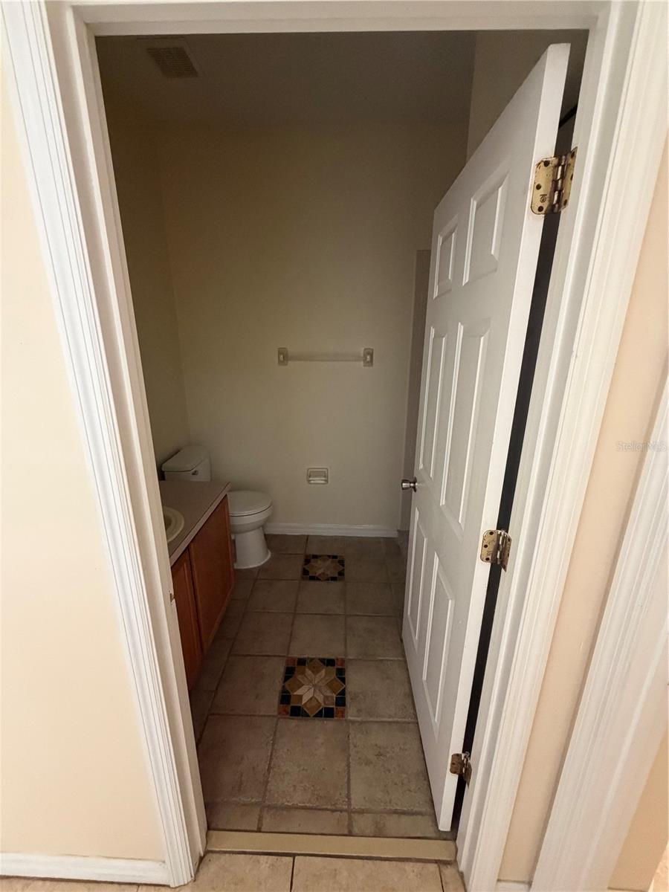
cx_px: 334
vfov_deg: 102.1
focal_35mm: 14
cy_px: 446
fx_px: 361
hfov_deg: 85.7
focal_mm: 2.22
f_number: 2.2
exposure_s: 1/60
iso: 500
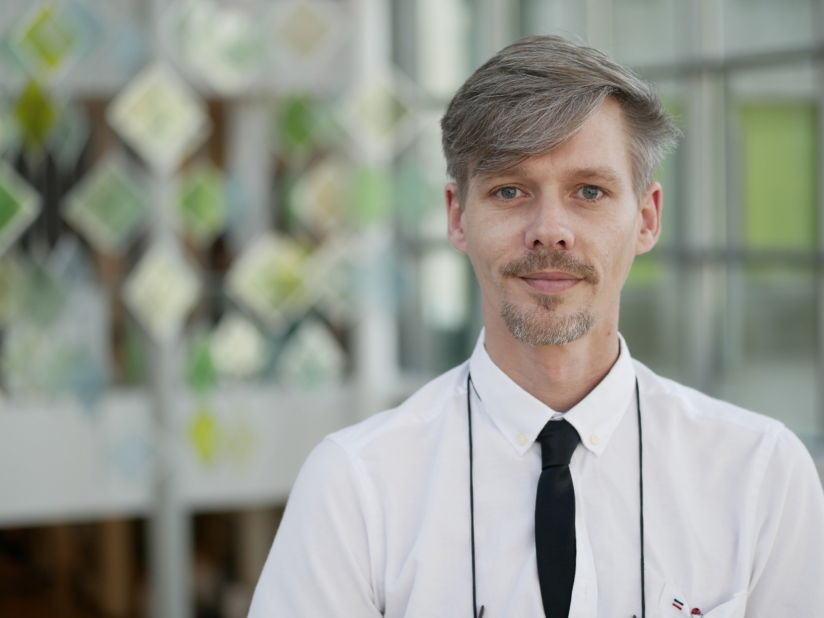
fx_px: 2048
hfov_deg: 22.8
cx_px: 412
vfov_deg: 17.2
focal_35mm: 86
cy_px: 309
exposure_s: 1/640
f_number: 1.7
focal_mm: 43
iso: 200
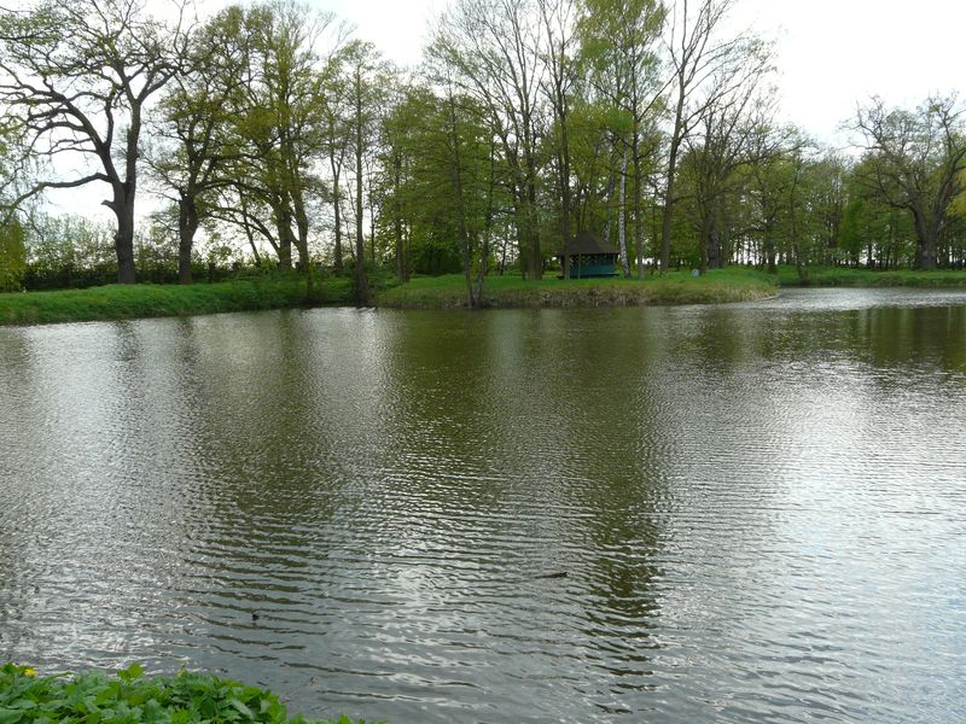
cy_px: 362
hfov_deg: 55.4
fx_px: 921
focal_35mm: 33
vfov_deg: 42.9
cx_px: 483
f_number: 4
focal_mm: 5.5
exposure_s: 1/200
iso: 100
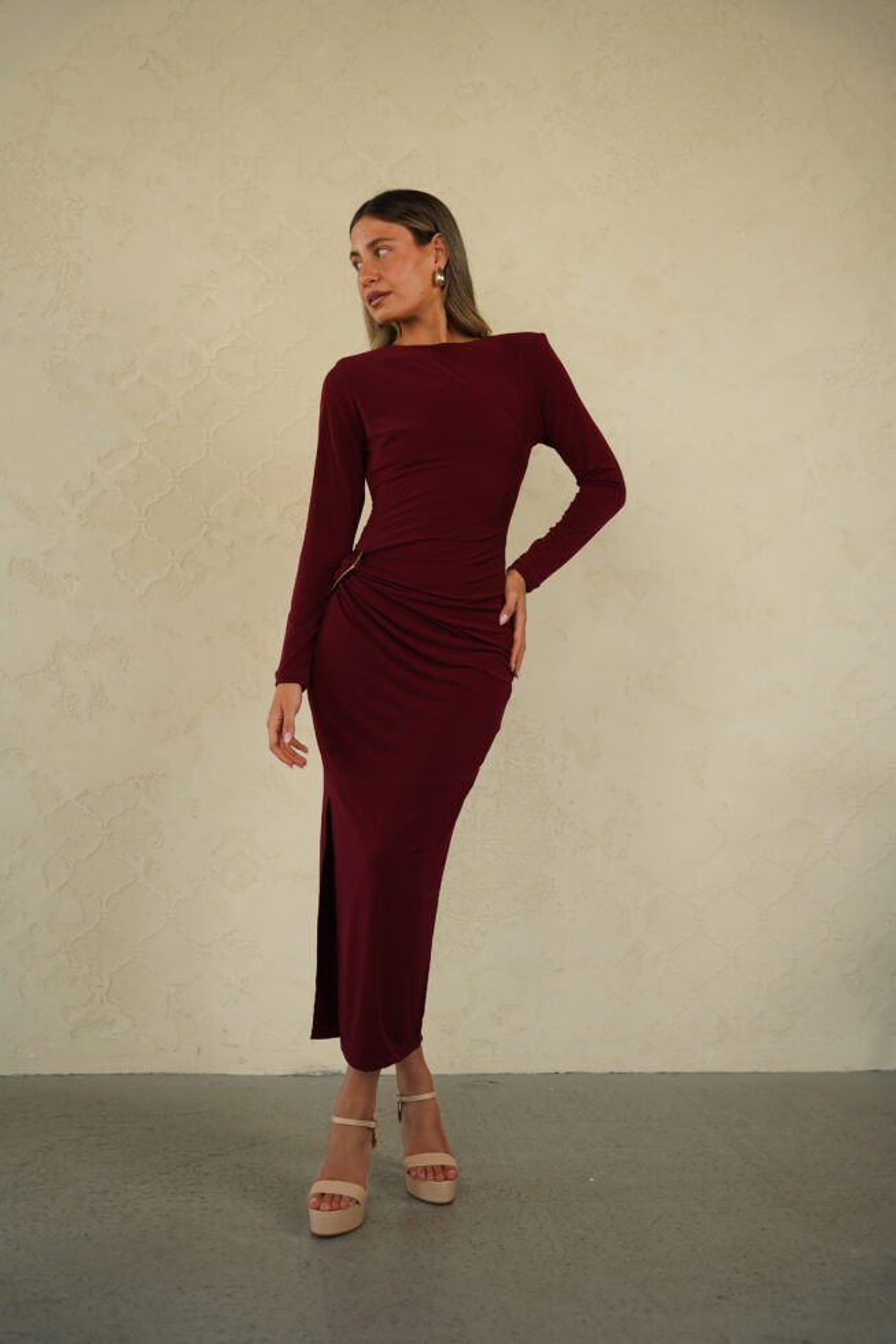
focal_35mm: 39
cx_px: 448
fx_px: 1464
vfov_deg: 49.3
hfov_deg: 34.0
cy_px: 672
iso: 640
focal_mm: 39.2
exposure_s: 1/500
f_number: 3.2
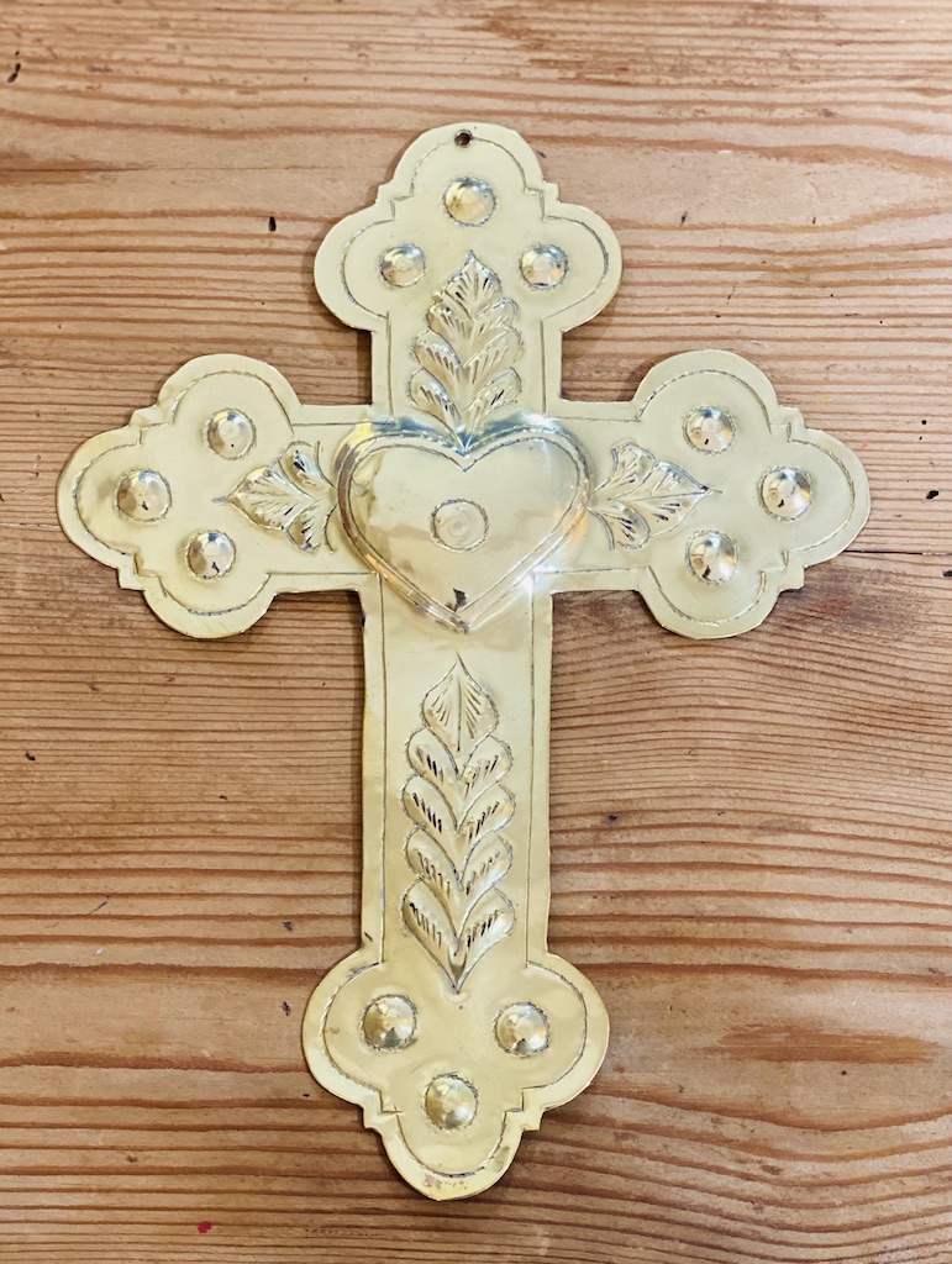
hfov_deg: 28.1
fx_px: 1902
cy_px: 632
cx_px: 476
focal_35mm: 52
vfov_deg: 36.8
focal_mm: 6
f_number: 2
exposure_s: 1/33
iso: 160
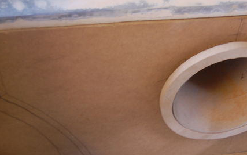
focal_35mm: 64
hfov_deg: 31.7
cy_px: 102
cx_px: 165
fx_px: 431
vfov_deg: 20.3
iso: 800
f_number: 4.2
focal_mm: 28
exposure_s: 1/13
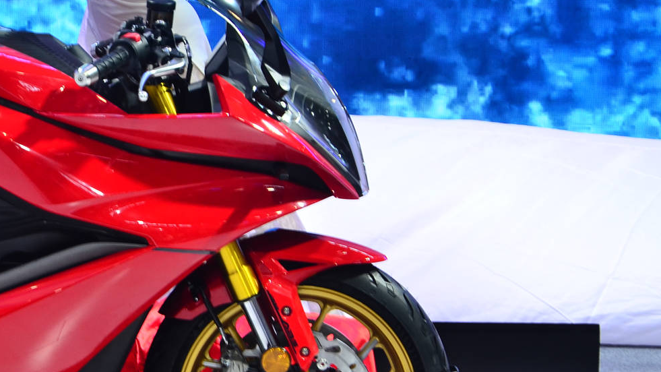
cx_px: 42
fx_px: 2419
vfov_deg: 8.8
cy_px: 138
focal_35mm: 138
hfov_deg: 15.3
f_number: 7.1
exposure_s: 1/30
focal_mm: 45
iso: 250
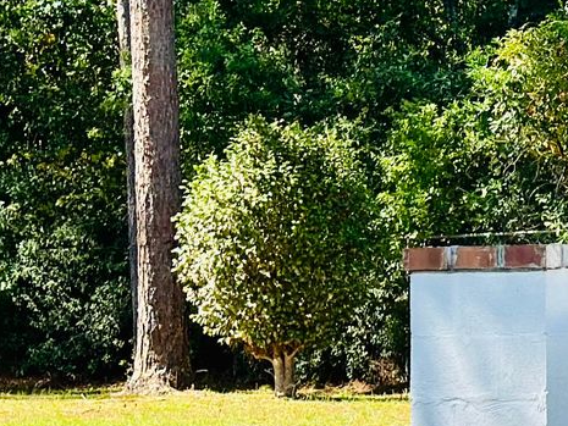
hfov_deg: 9.6
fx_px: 3250
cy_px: 384
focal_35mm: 198
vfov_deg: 7.5
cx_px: 912
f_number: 1.78
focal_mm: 6.86
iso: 80
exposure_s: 1/1414
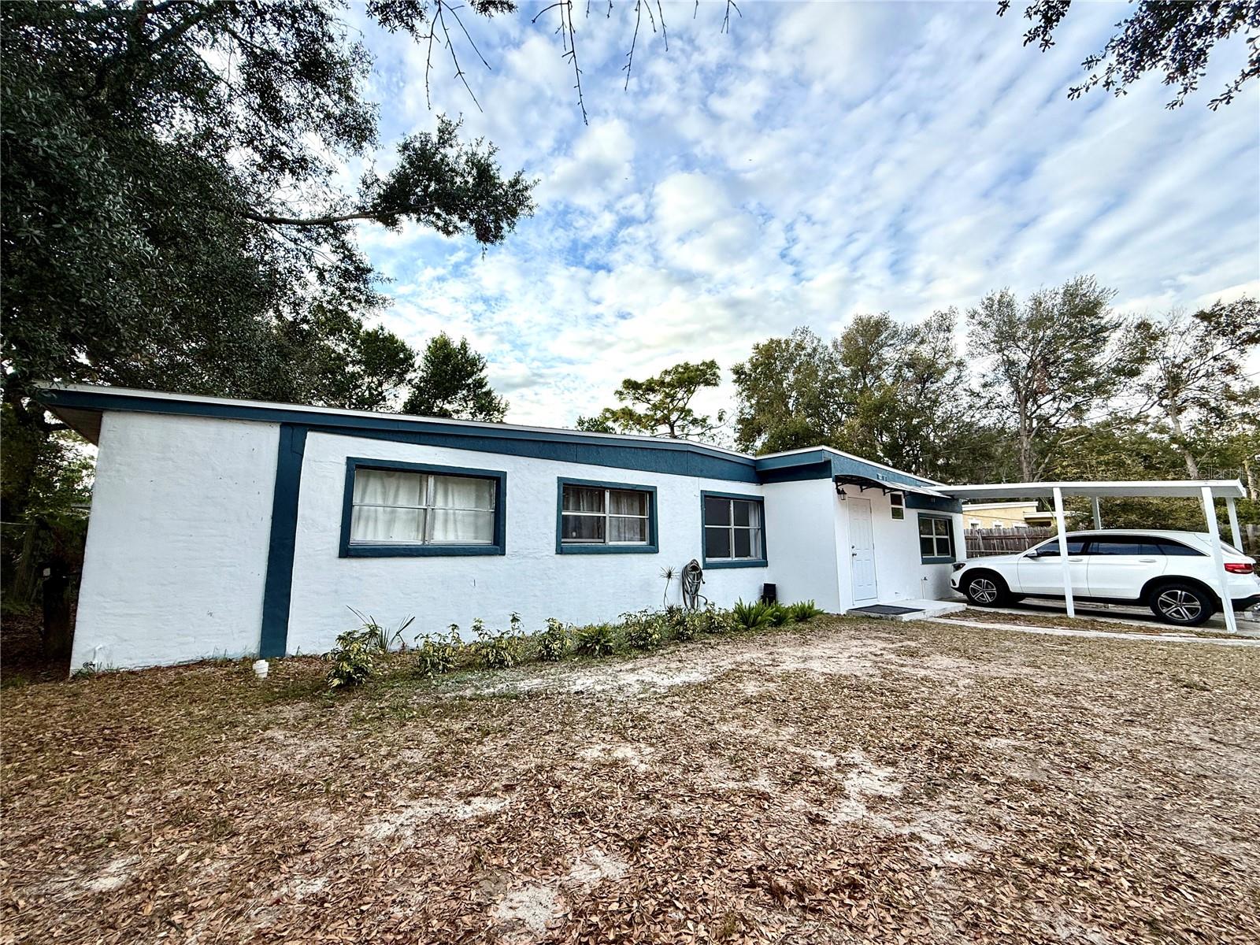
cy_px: 472
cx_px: 630
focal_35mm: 14
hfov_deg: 102.1
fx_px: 510
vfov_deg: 85.7
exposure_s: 1/514
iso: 50
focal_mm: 2.22
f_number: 2.2
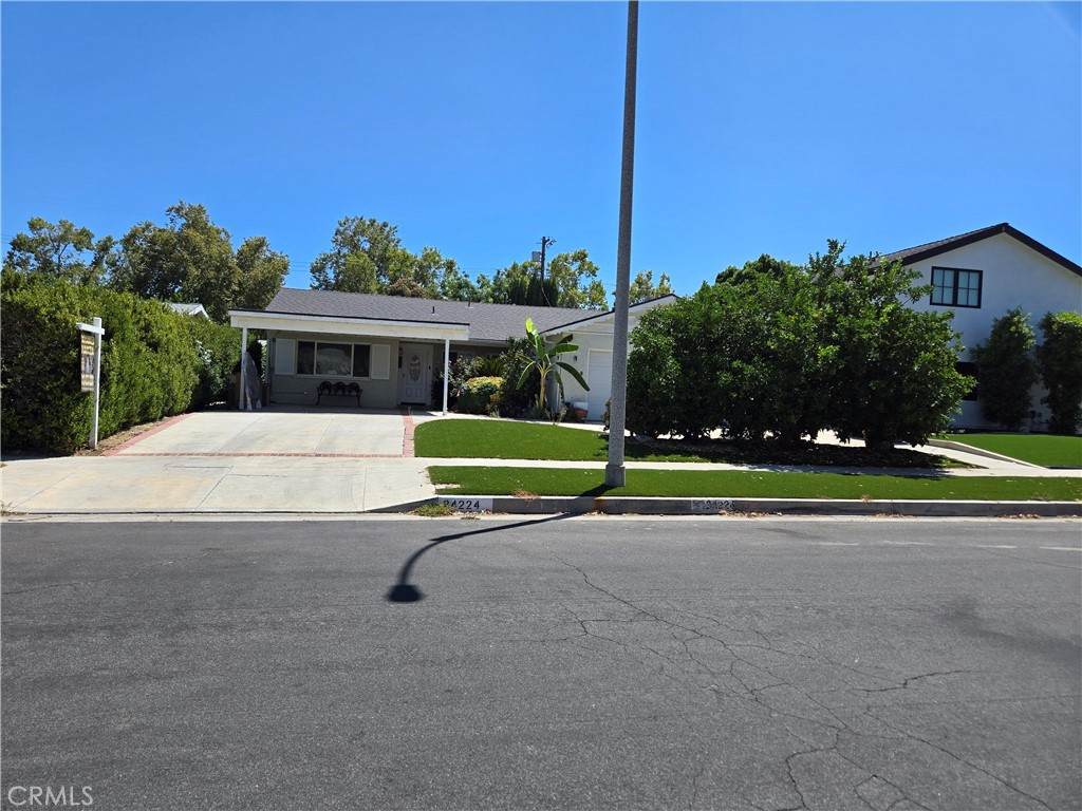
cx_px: 541
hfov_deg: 73.9
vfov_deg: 58.9
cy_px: 406
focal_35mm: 23
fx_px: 719
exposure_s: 1/2921
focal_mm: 5.4
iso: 40
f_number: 1.8
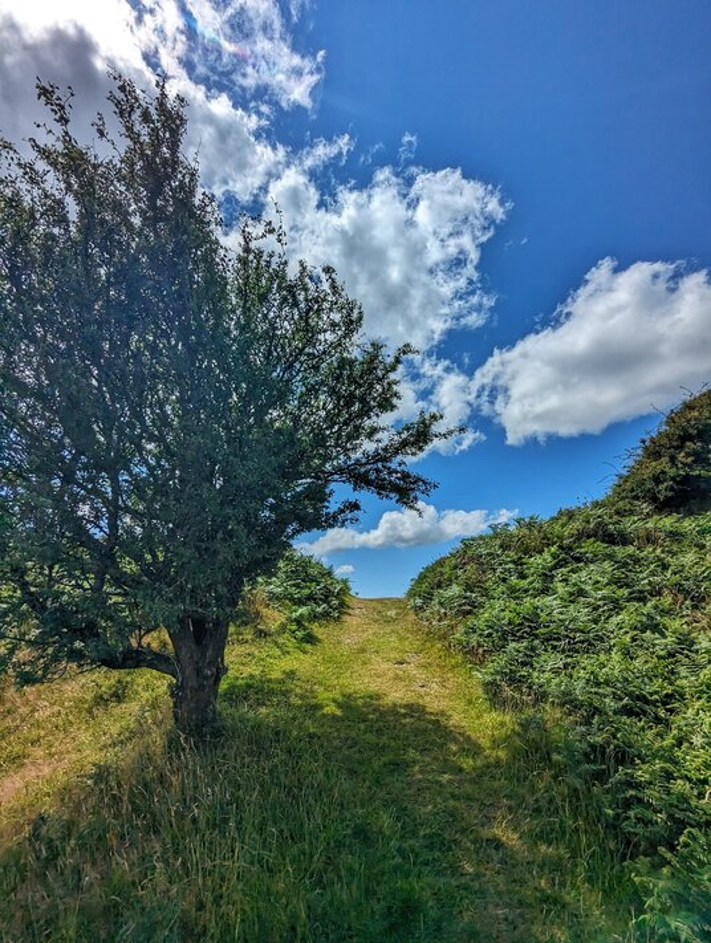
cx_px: 356
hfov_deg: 78.3
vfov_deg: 94.4
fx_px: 437
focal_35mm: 16
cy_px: 472
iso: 51
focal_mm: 2.35
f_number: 2.2
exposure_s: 1/6369
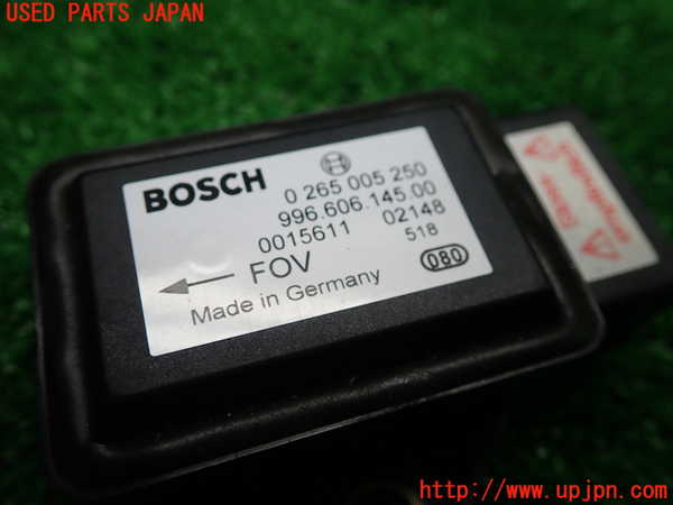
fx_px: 583
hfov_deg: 60.0
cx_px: 336
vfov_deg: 46.8
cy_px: 252
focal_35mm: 30
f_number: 2.3
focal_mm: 5.5
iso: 200
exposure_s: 1/125
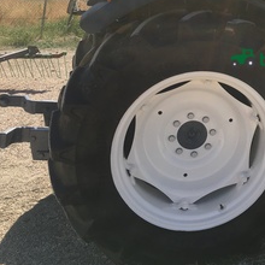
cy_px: 59
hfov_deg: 24.3
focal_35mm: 64
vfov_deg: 26.5
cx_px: 321
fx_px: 554
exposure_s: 1/1068
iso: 25
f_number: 2.2
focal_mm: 4.15
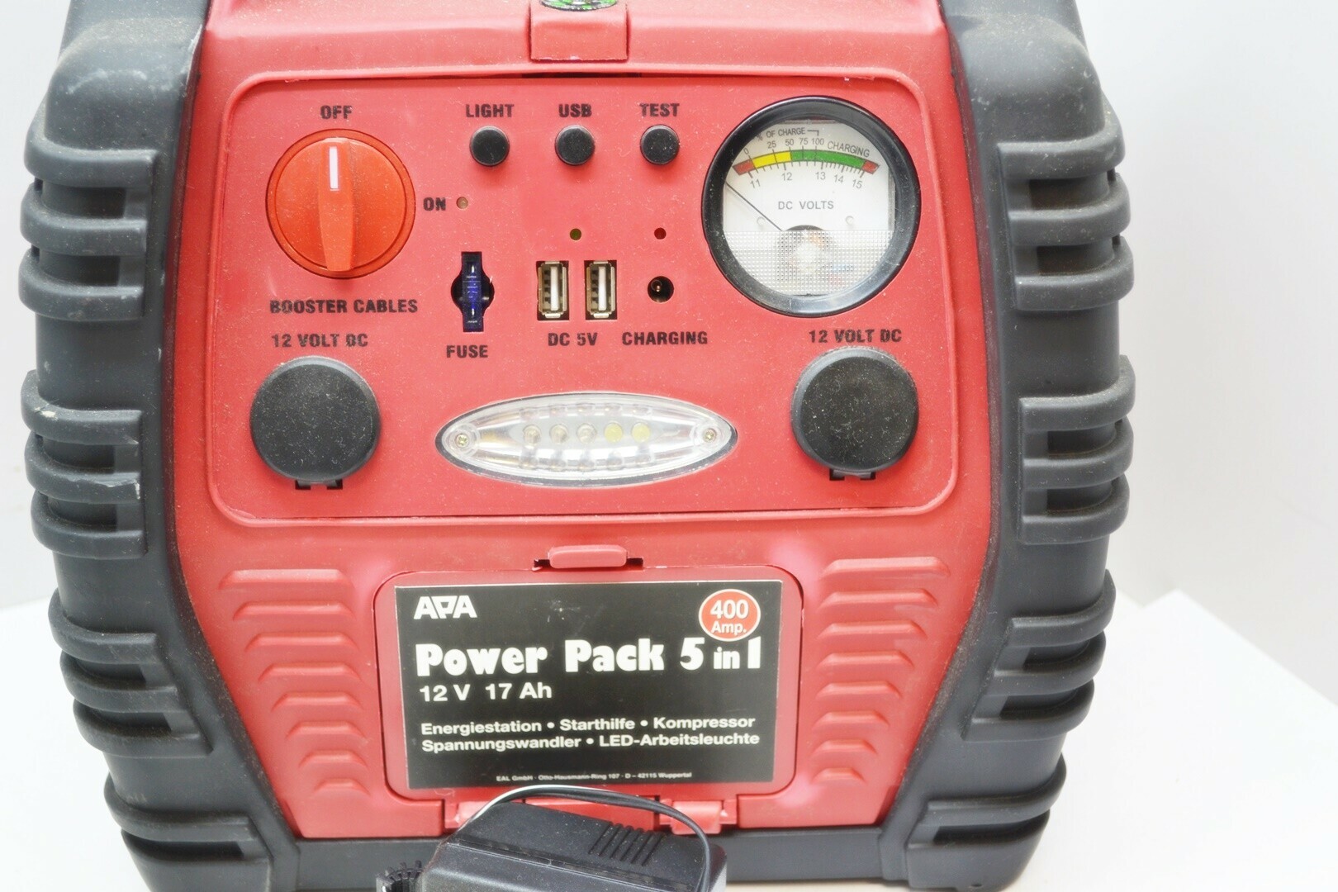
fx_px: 2118
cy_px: 446
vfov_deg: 23.8
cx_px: 669
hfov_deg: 35.1
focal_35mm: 57
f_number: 5
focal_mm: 38
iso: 400
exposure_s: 1/40
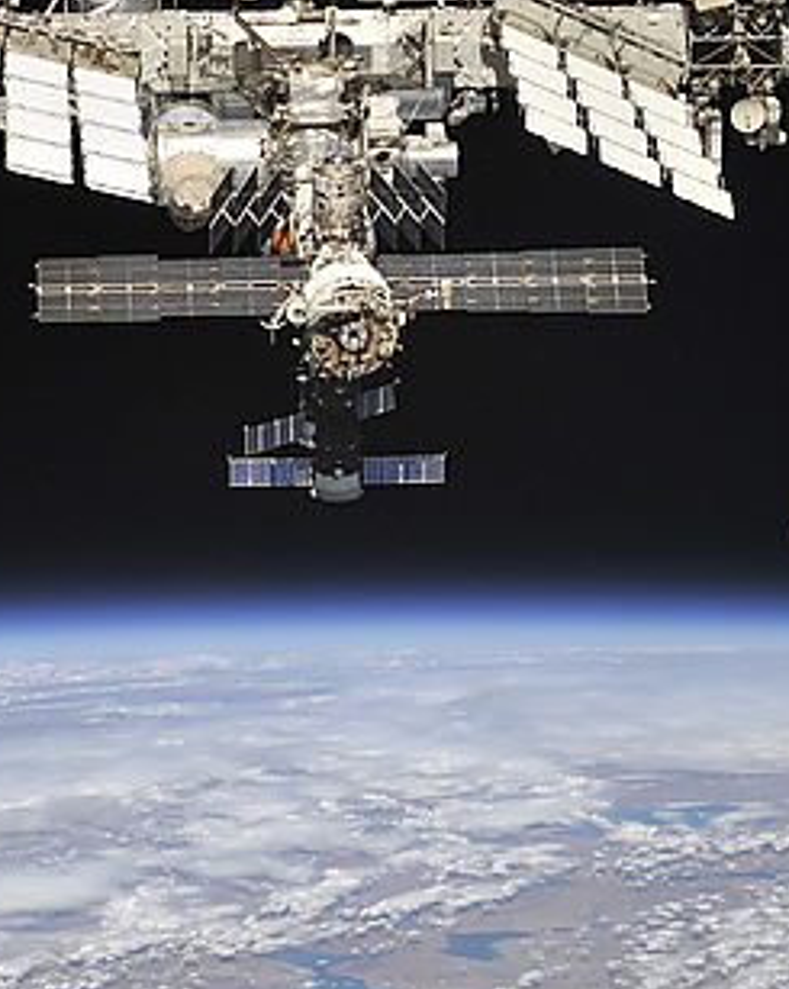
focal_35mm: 179
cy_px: 168
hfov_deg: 8.6
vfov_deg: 10.8
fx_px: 5233
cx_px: 319
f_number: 8
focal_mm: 65
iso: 200
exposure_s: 1/1250
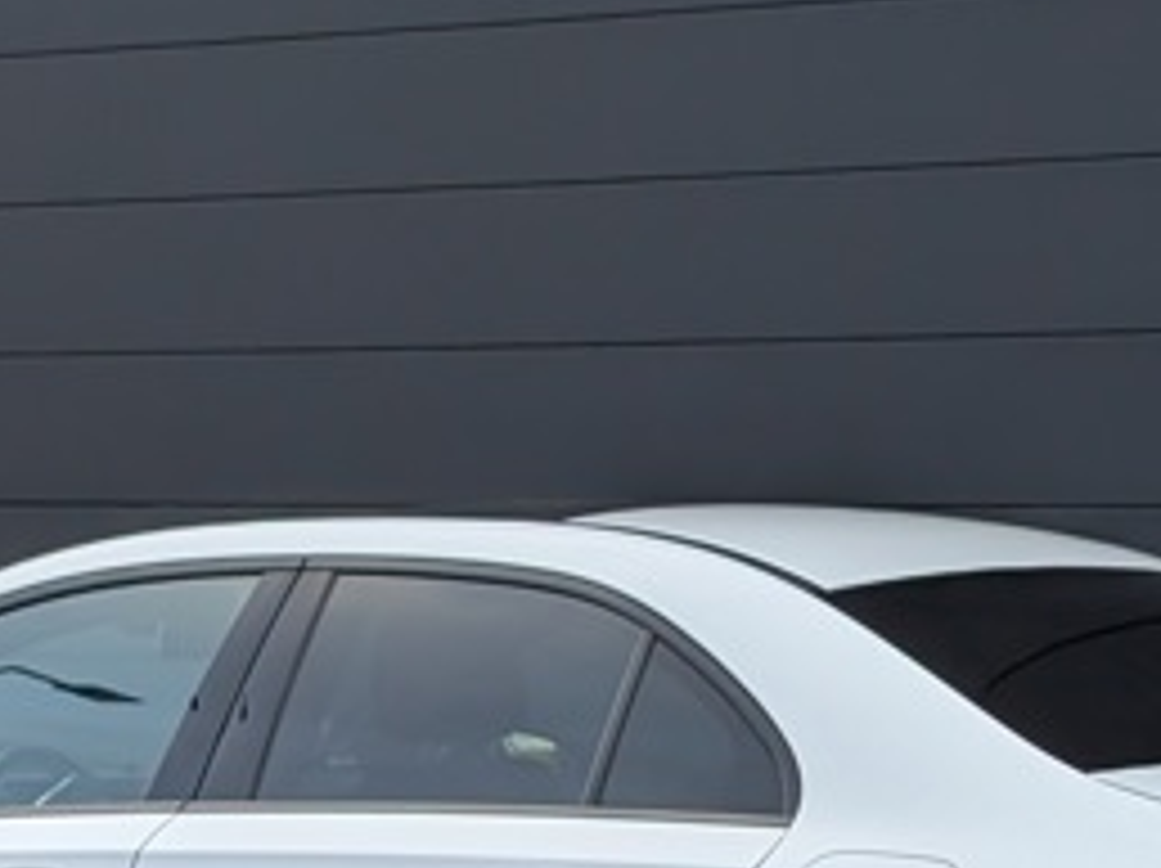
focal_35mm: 152
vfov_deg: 9.6
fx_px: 5093
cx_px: 621
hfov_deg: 13.0
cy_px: 1016
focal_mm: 6.9
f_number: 1.68
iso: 169
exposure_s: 1/438
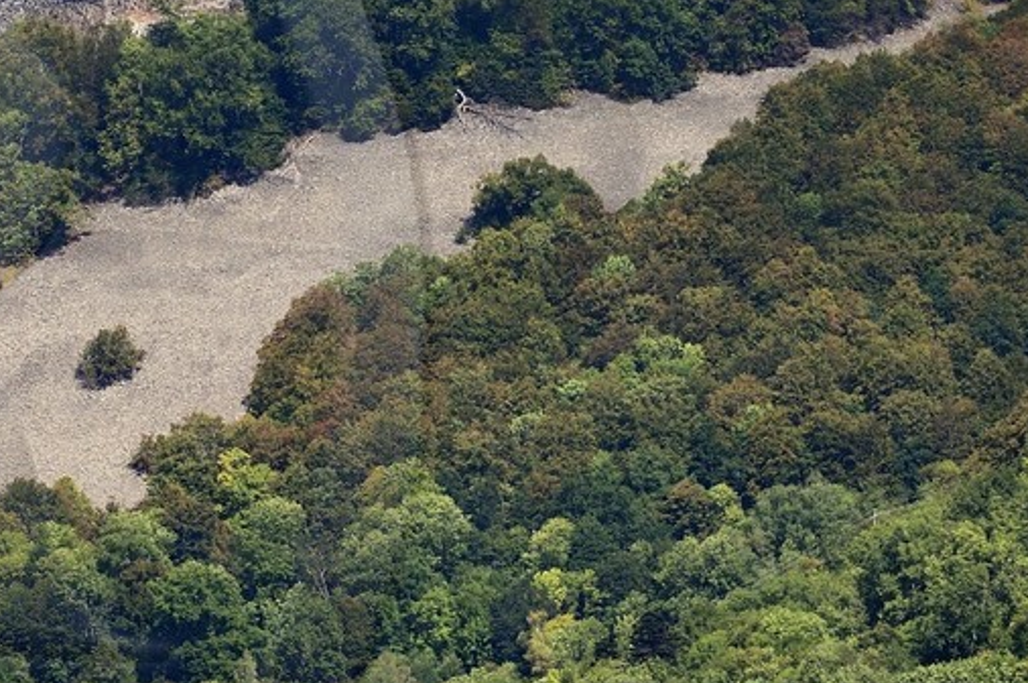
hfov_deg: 3.3
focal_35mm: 633
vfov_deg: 2.2
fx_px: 18052
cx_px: -414
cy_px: 331
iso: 200
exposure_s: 1/250
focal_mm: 200
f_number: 13
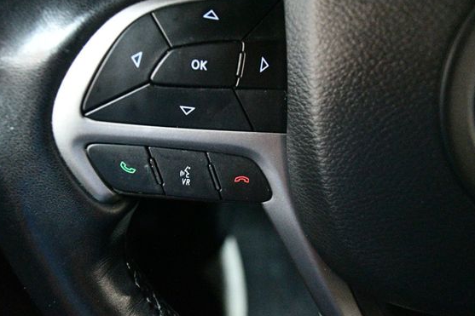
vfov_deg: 42.3
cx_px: 235
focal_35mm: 31
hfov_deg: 60.3
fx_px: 409
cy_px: 144
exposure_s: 1/60
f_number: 3.5
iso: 12800
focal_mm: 18
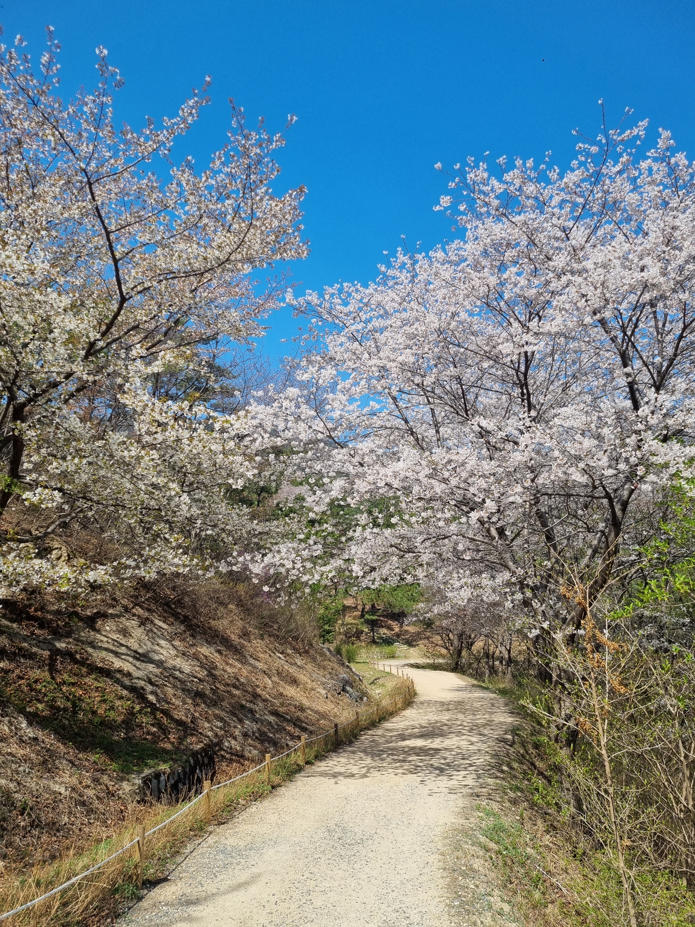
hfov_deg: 53.1
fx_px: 696
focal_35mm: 26
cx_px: 348
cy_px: 464
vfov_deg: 67.3
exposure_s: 1/3333
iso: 50
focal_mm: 5.4
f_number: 1.8
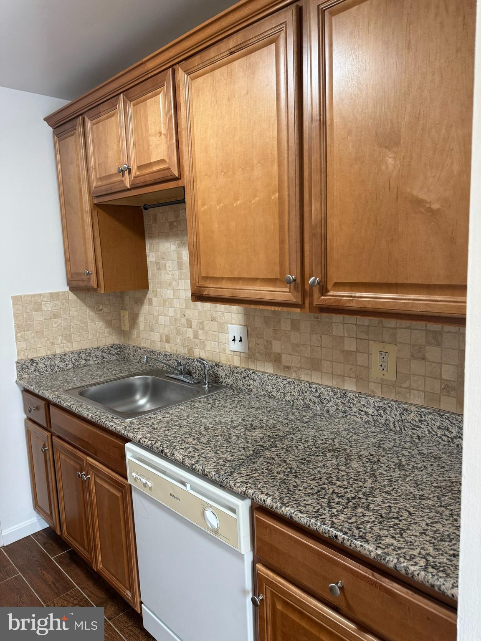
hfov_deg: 56.8
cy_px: 320
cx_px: 240
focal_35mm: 24
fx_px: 445
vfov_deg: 71.6
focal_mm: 6.76
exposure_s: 1/60
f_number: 1.78
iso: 200
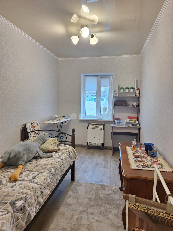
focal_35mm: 23
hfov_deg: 58.9
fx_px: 153
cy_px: 116
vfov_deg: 73.9
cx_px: 86
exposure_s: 1/100
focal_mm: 5.54
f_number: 1.8
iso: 50
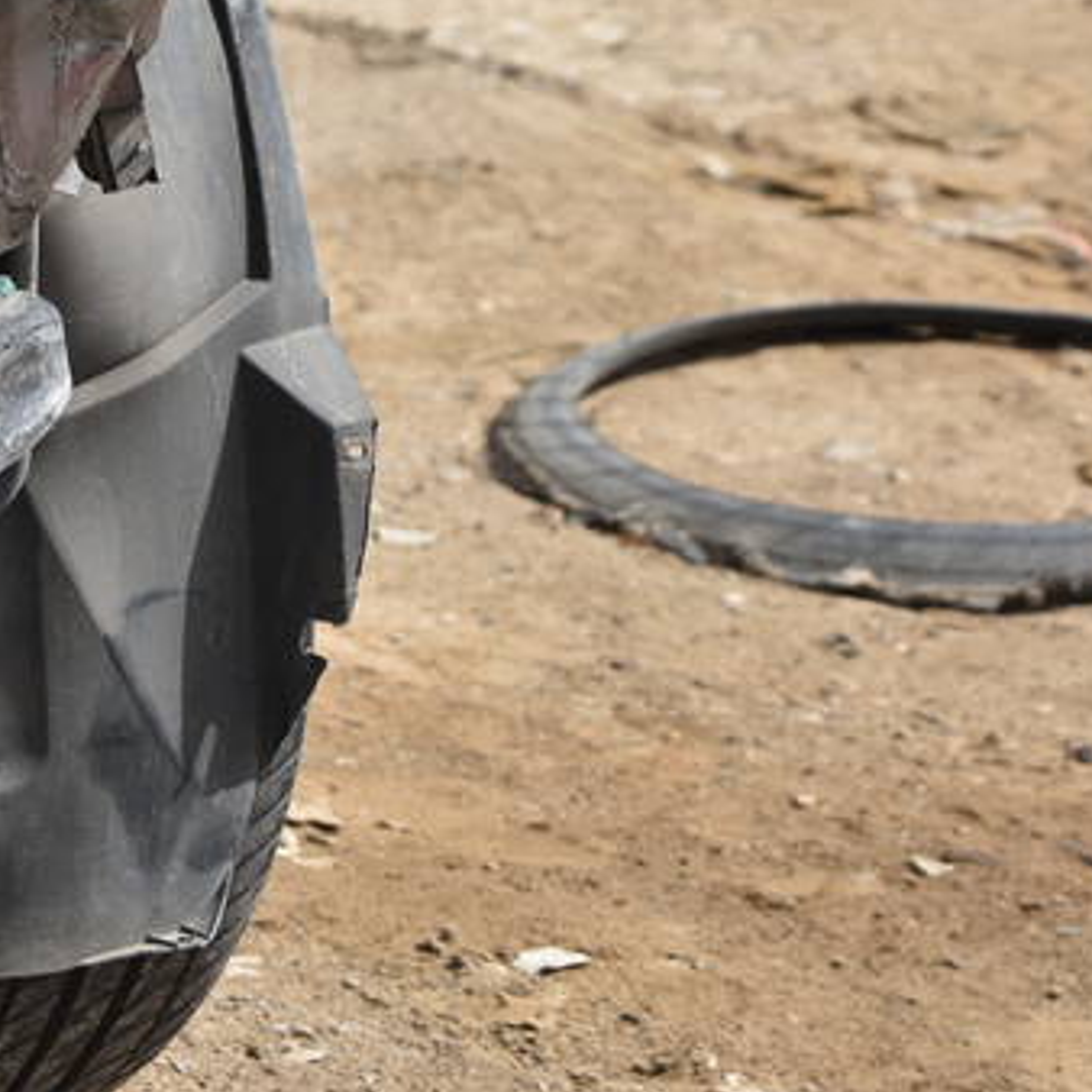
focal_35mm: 232
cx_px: 391
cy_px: 328
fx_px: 8277
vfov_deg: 7.5
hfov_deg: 7.5
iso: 160
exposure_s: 1/500
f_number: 8
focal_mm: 85
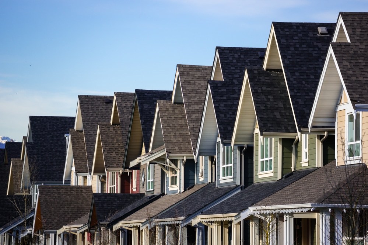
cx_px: 184
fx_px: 2160
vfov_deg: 6.5
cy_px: 122
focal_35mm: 212
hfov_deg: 9.7
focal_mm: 141
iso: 100
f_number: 5.6
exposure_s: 1/400
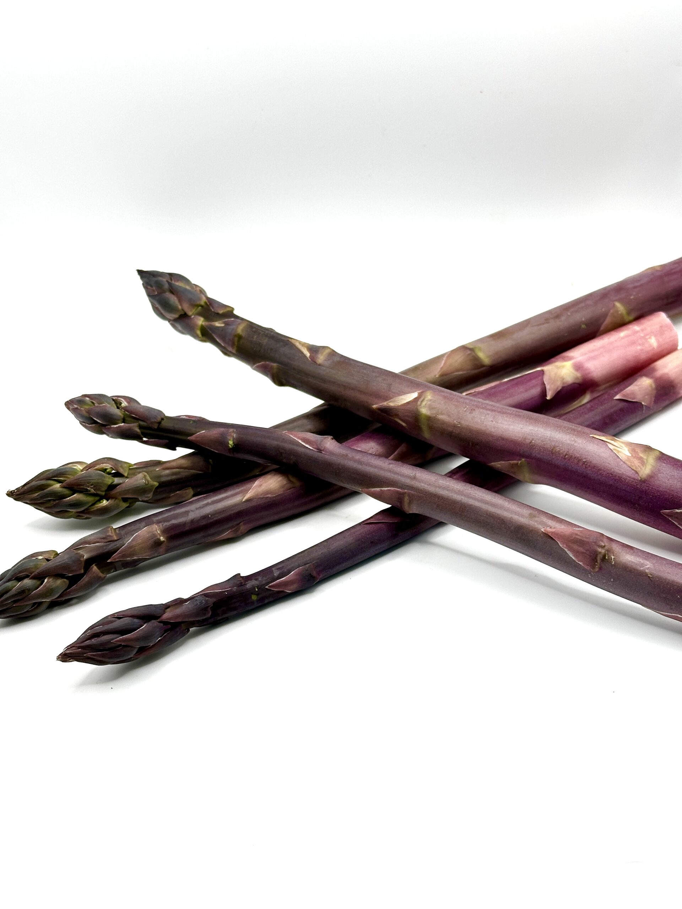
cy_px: 454
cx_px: 341
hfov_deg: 30.3
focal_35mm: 48
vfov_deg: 39.7
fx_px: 1261
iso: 64
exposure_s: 1/475
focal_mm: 6.86
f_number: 1.78
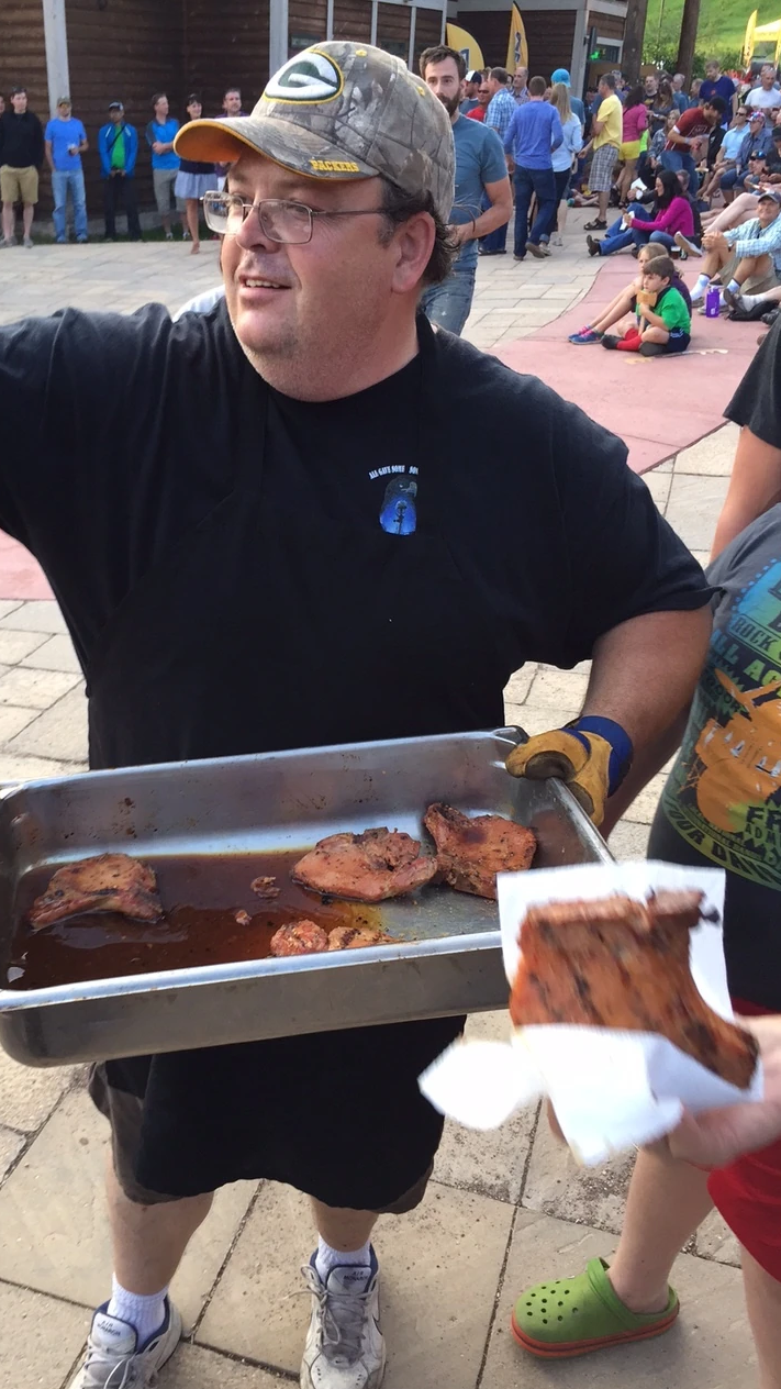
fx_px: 1178
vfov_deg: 61.0
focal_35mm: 32
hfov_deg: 36.3
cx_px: 258
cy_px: 702
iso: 50
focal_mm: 4.15
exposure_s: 1/120
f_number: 2.2
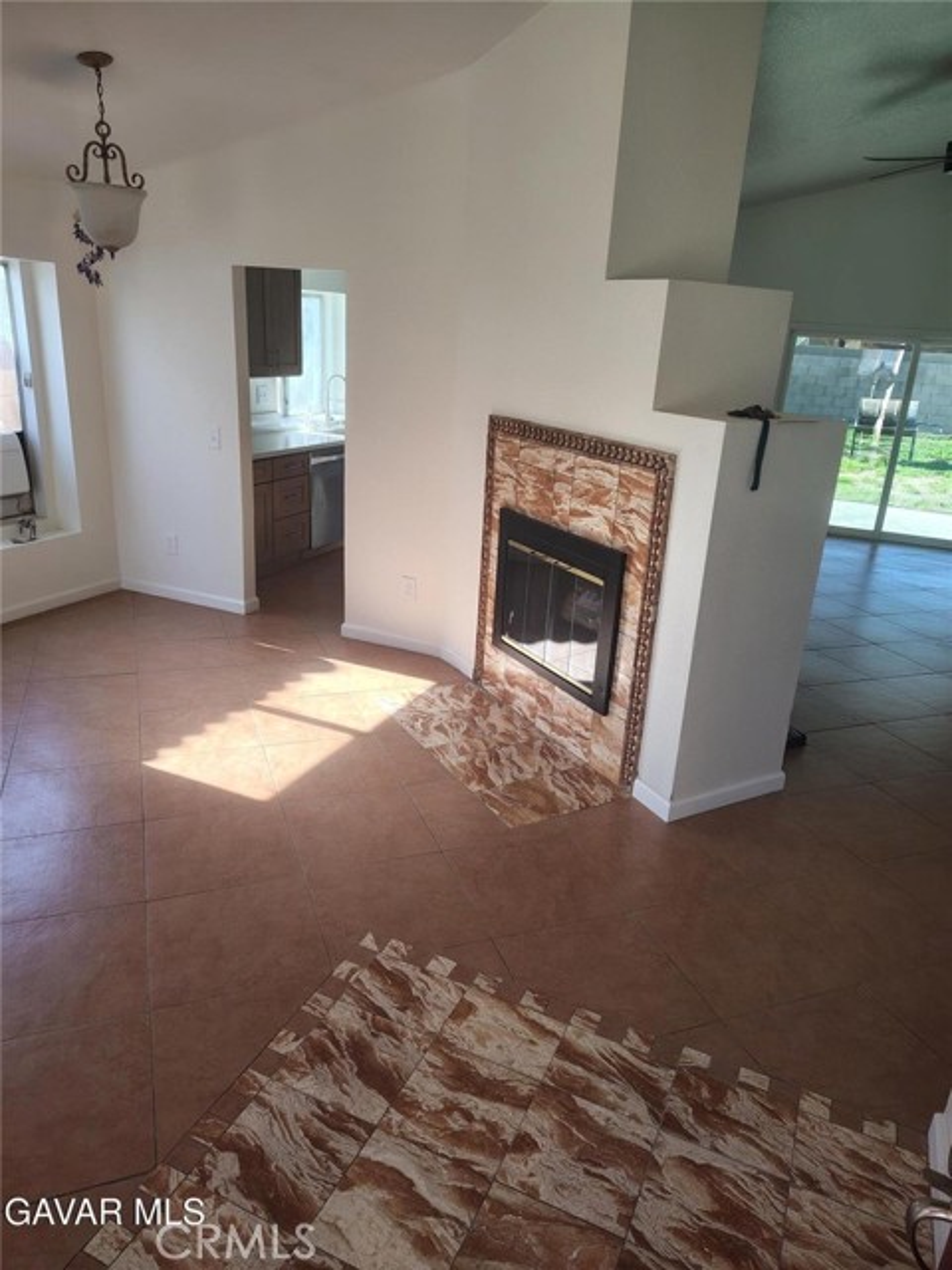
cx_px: 476
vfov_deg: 71.6
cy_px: 635
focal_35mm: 24
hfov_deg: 56.8
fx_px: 880
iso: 100
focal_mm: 5.56
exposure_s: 1/158
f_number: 1.8
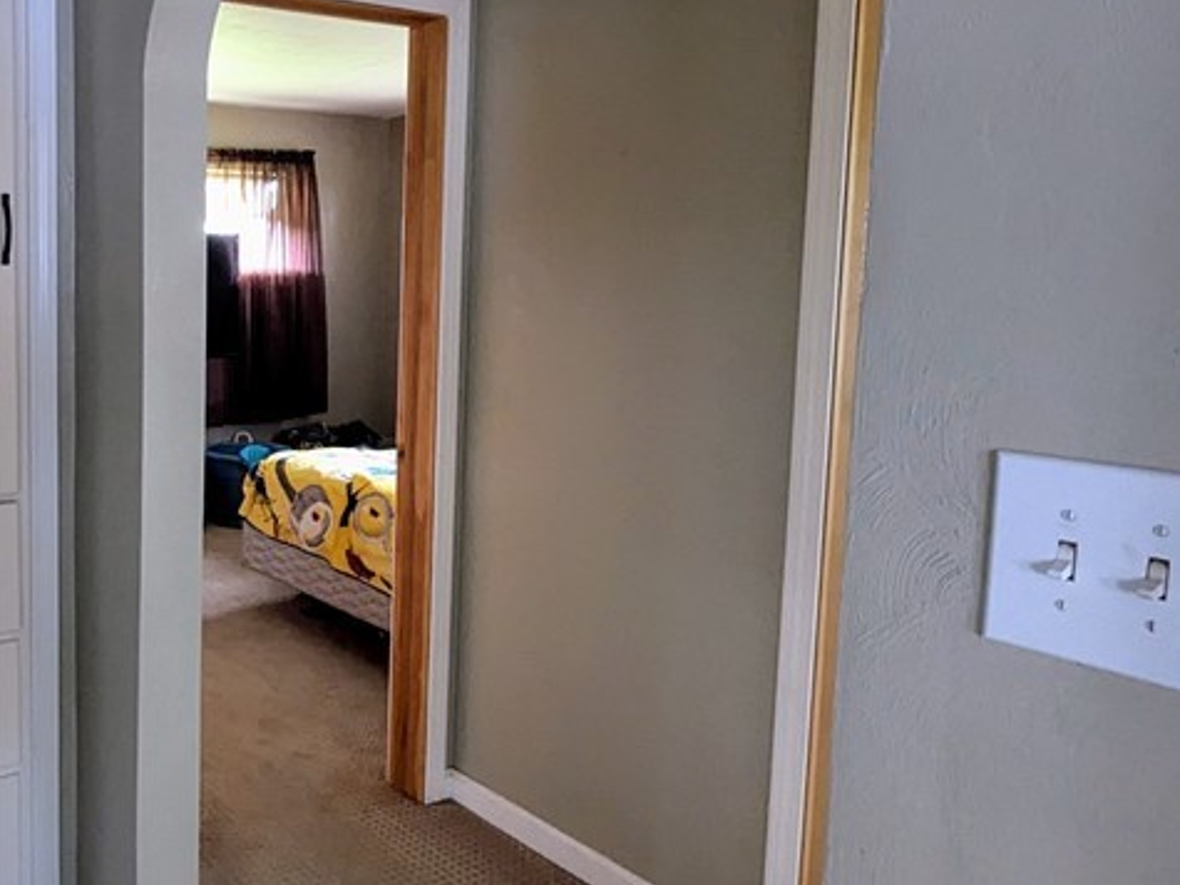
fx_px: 954
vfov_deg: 49.5
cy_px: 370
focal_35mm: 28
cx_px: 135
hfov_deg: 55.7
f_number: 2.2
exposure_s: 1/20
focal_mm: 1.95
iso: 661
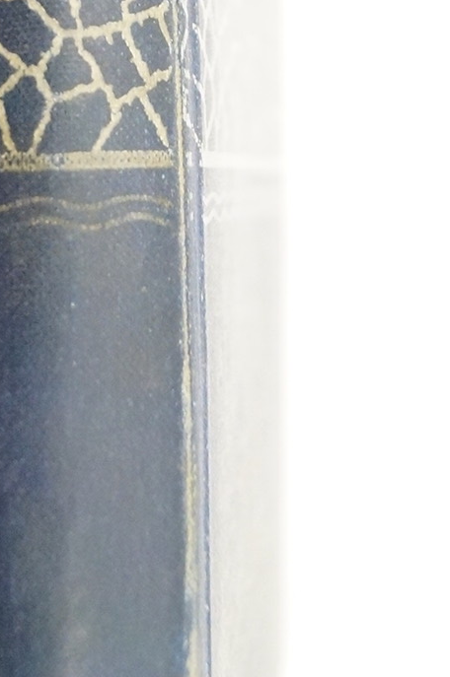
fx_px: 2069
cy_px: 32
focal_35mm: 110
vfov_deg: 18.2
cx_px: 143
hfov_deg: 12.4
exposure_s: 1/60
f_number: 4
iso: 3200
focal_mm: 24
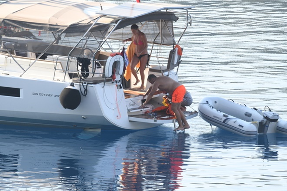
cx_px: 144
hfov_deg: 3.4
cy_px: 96
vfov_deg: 2.3
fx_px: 4783
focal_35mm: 600
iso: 640
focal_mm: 600
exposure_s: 1/320
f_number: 9
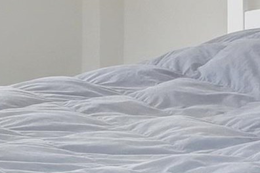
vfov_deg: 10.4
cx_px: 86
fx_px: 922
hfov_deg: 16.0
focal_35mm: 128
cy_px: -61
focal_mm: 11
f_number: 7.1
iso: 800
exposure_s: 1/200
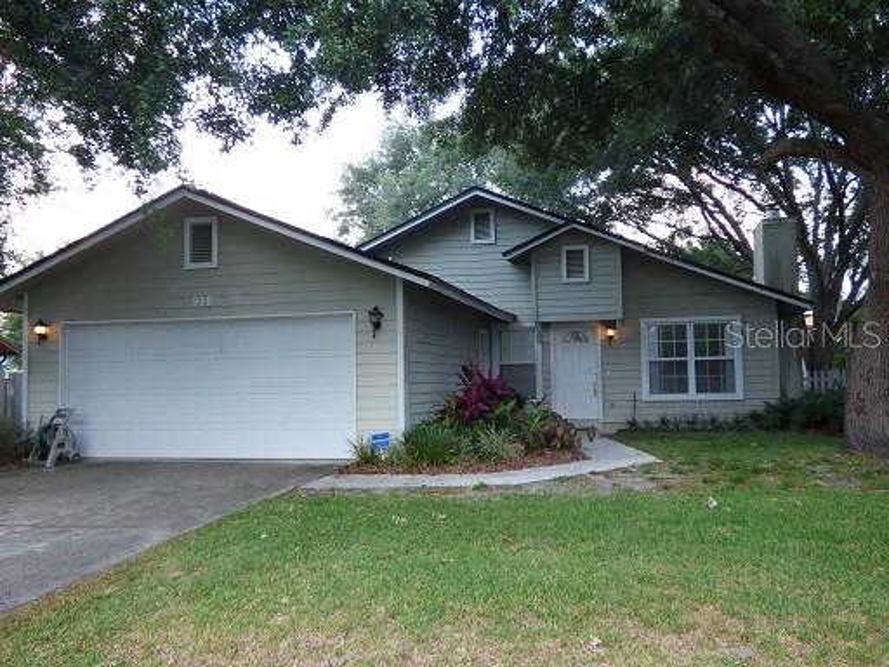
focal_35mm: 33
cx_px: 444
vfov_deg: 42.9
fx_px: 847
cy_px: 334
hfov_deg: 55.4
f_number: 3.4
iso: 160
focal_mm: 5.78
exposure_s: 1/60
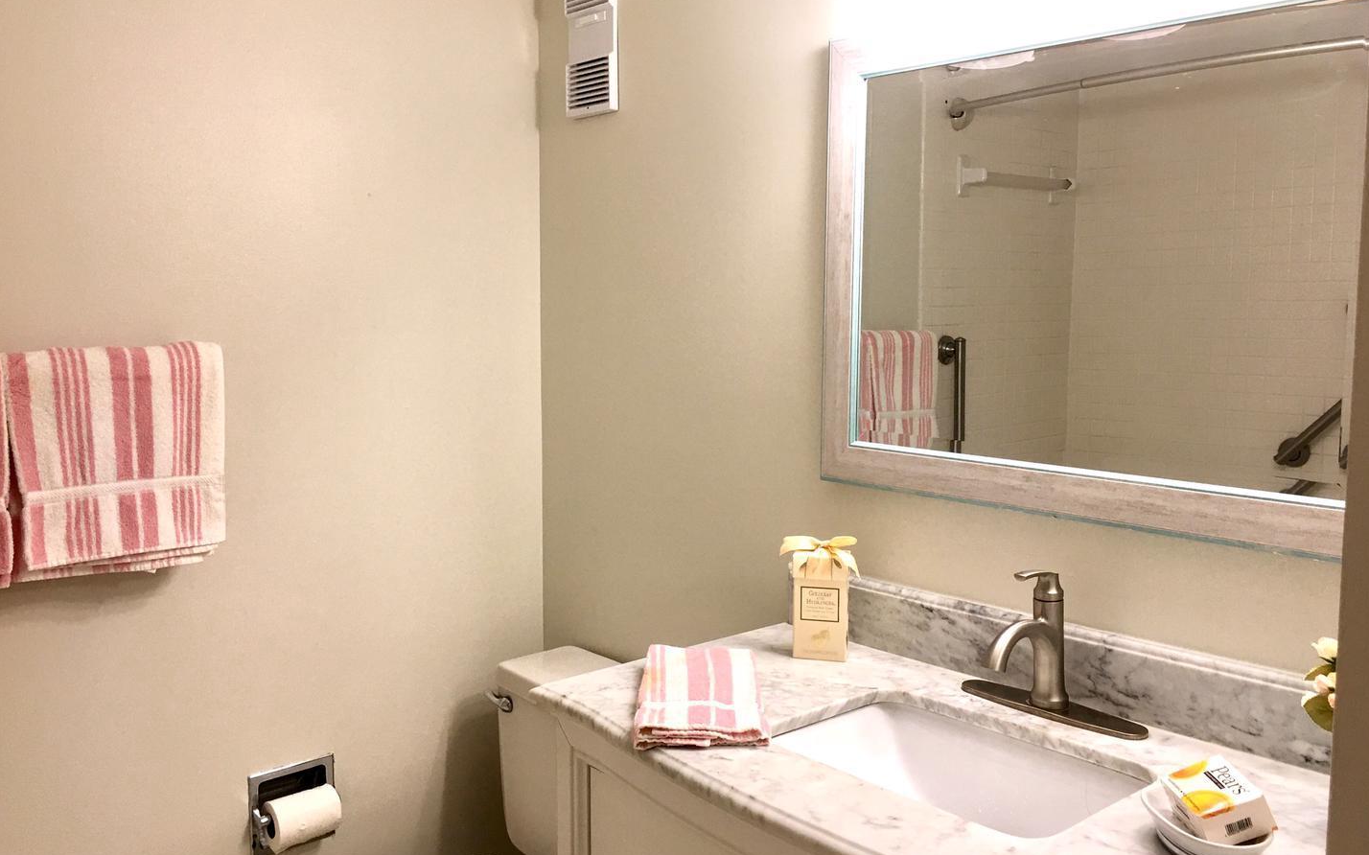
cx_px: 688
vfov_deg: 40.6
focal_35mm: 31
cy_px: 419
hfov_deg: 61.2
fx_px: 1156
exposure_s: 1/30
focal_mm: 4.15
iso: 25
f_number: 2.2
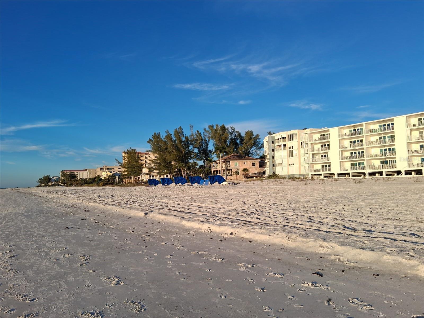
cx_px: 212
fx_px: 318
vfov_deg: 53.1
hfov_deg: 67.3
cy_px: 159
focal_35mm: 26
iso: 25
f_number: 1.8
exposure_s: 1/497
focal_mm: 3.98
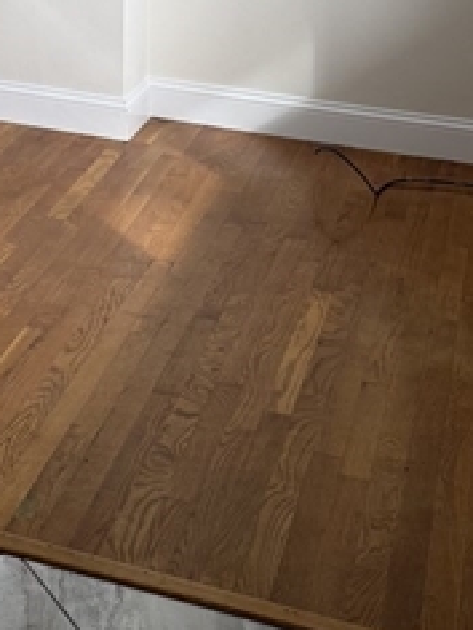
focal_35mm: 78
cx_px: -126
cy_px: -240
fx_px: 1421
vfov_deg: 21.9
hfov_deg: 17.8
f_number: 1.78
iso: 125
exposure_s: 1/121
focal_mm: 6.76
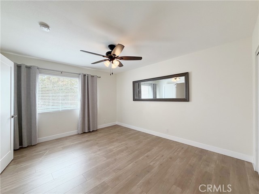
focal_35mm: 14
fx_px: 105
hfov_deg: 102.1
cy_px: 97
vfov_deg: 85.6
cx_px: 130
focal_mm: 2.22
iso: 80
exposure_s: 1/120
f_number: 2.2
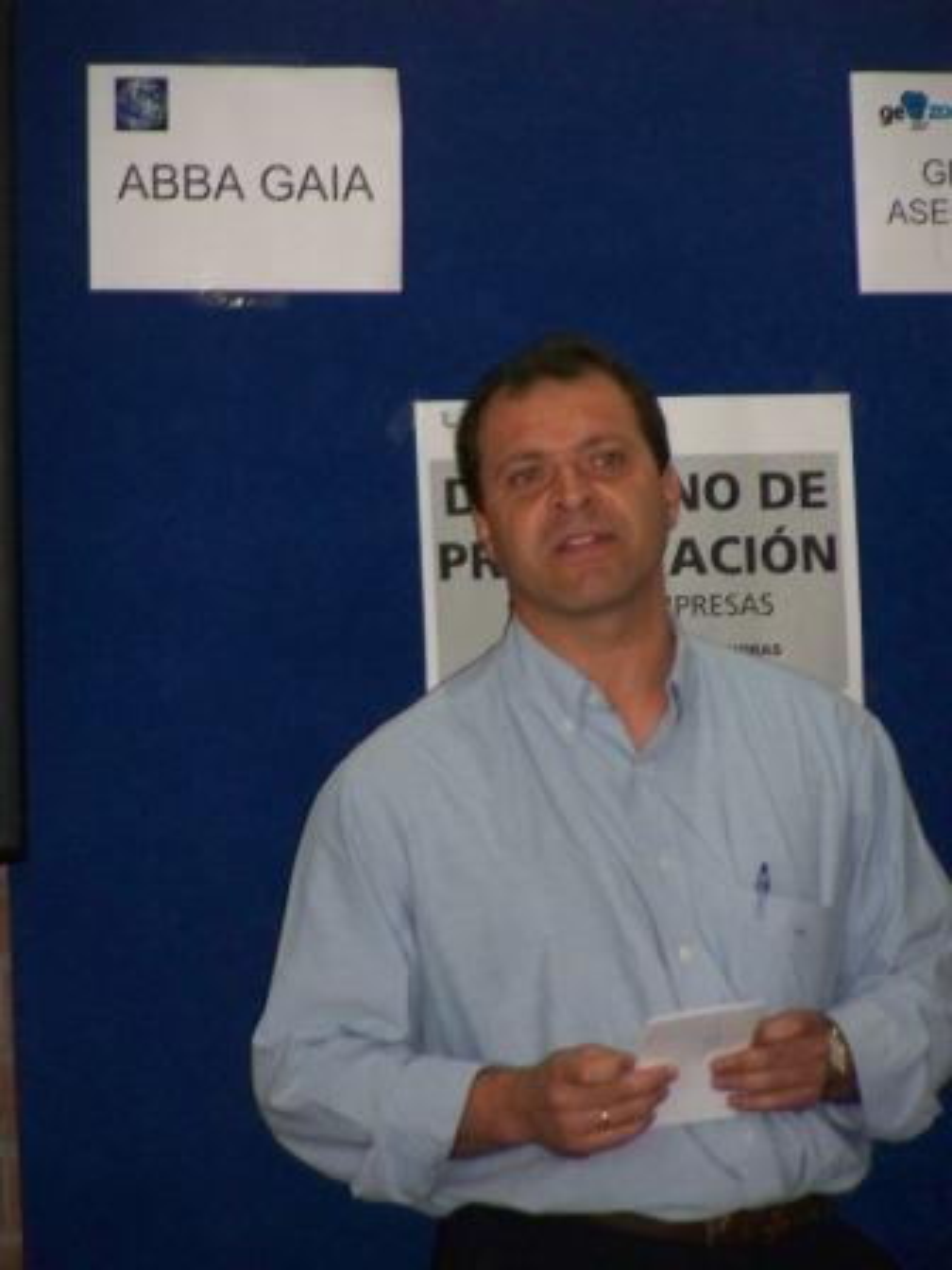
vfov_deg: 6.4
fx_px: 11294
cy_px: 635
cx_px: 476
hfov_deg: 4.8
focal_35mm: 308
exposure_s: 1/125
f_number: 3.6
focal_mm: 51
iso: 320
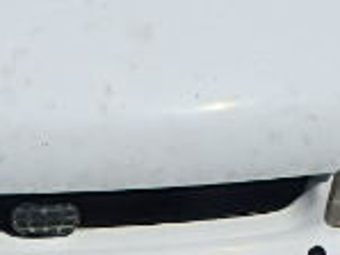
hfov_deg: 21.1
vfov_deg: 16.3
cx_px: 16
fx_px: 885
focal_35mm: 90
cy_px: 219
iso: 125
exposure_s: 1/2000
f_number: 6
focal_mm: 3.7
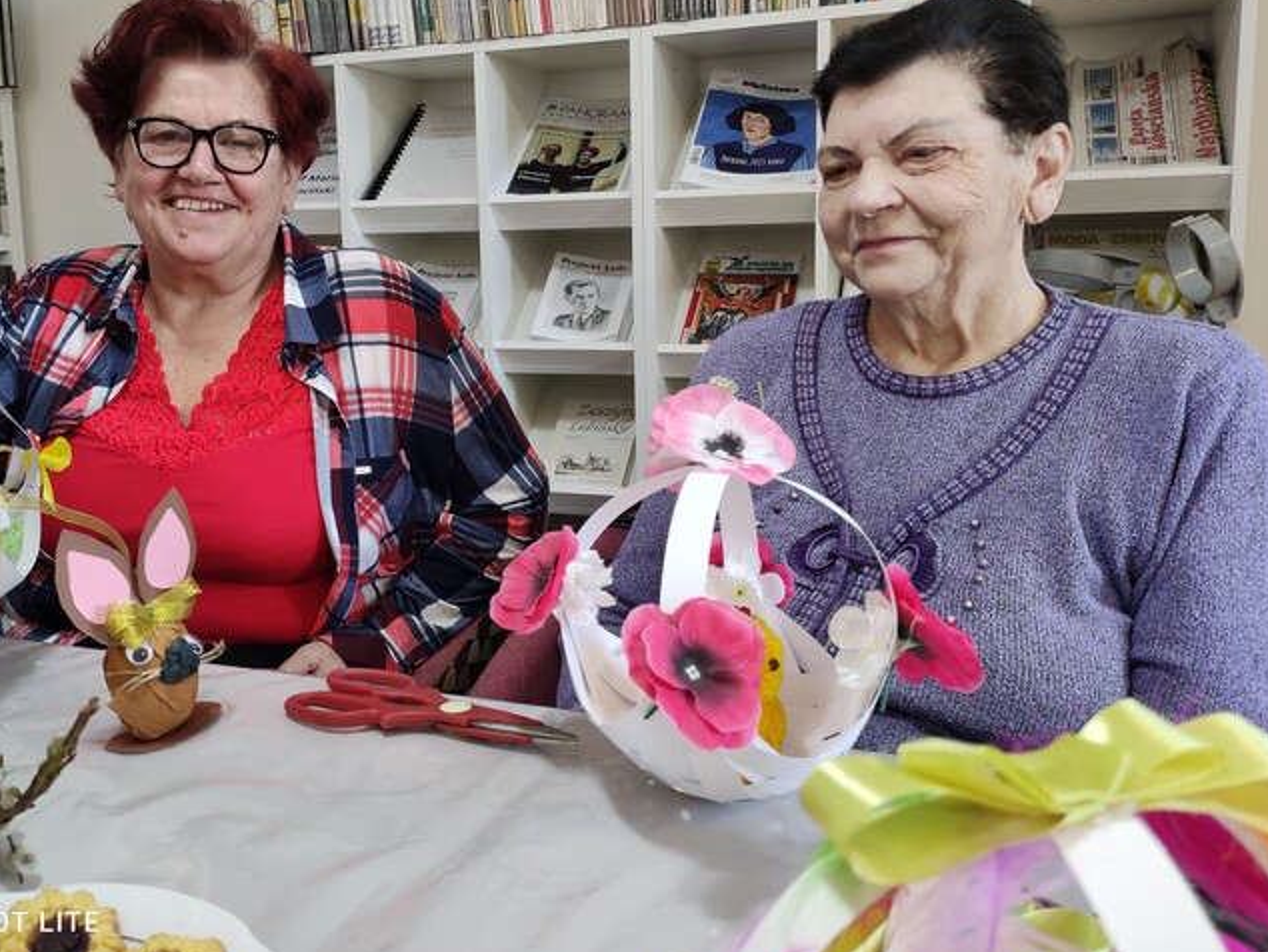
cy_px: 386
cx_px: 526
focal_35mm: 31
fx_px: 1136
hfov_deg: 58.0
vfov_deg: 45.3
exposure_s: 1/50
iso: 272
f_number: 1.89
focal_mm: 5.43
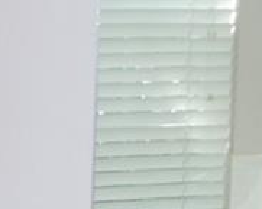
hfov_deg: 8.3
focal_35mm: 224
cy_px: 176
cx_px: -211
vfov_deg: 6.9
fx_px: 1733
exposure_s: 1/25
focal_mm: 18
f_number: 3.5
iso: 400
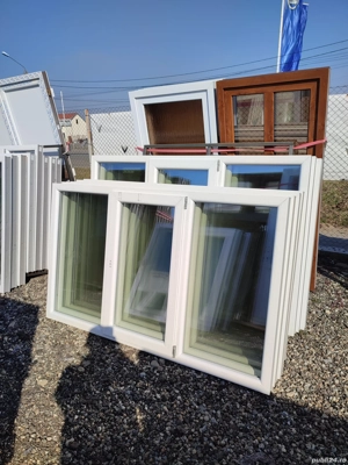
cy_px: 232
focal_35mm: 25
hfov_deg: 54.9
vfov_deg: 69.4
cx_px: 174
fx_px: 335
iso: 50
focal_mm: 6.04
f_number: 1.9
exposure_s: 1/1210
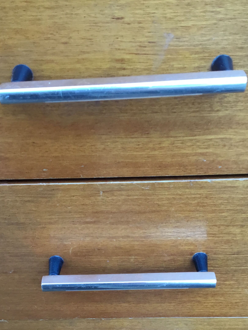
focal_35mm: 47
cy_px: 240
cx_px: 121
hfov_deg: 30.9
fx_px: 449
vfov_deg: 39.5
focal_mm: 3.3
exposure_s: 1/33
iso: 64
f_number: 2.4
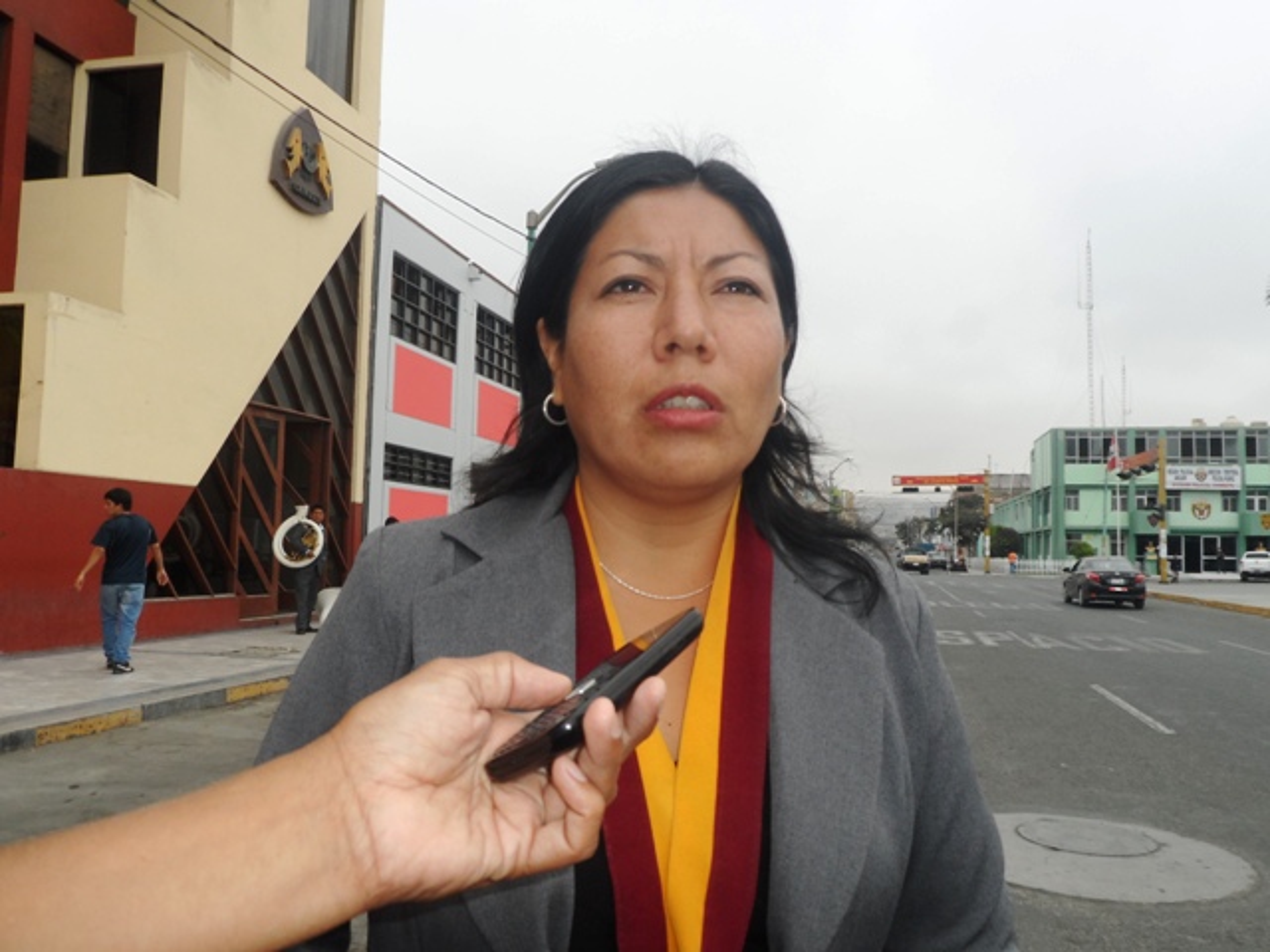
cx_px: 635
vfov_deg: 49.7
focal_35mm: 28
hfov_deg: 63.4
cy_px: 476
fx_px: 1027
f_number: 8.8
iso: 100
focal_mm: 4.9
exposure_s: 1/125
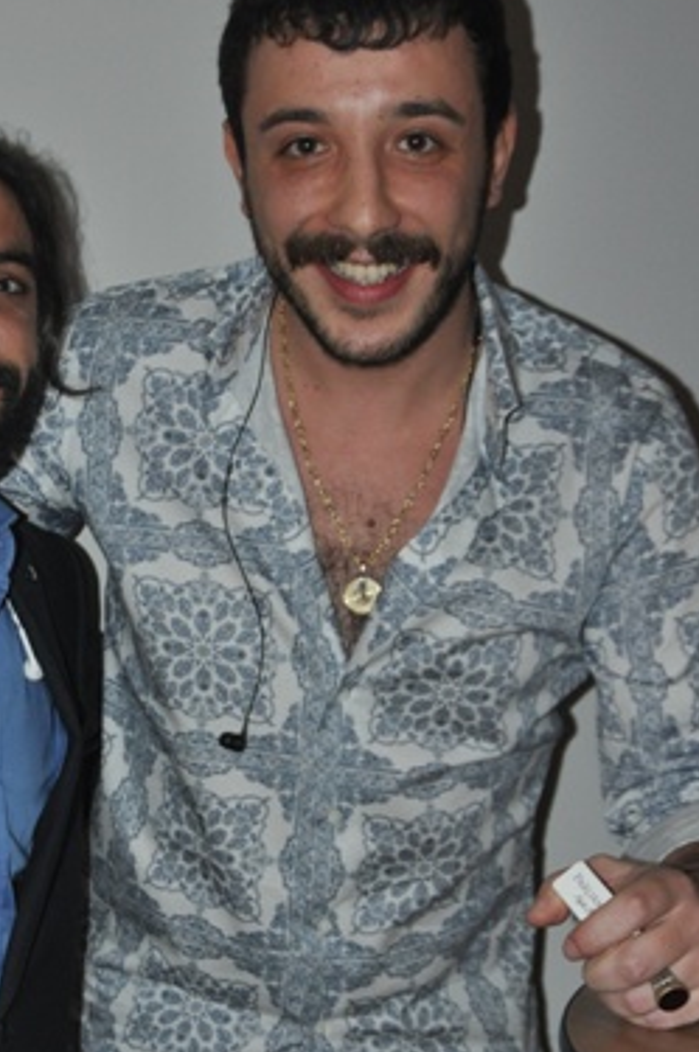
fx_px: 2541
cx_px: 184
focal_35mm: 87
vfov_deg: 23.3
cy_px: 718
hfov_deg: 15.6
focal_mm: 34
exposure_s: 1/60
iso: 800
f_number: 4
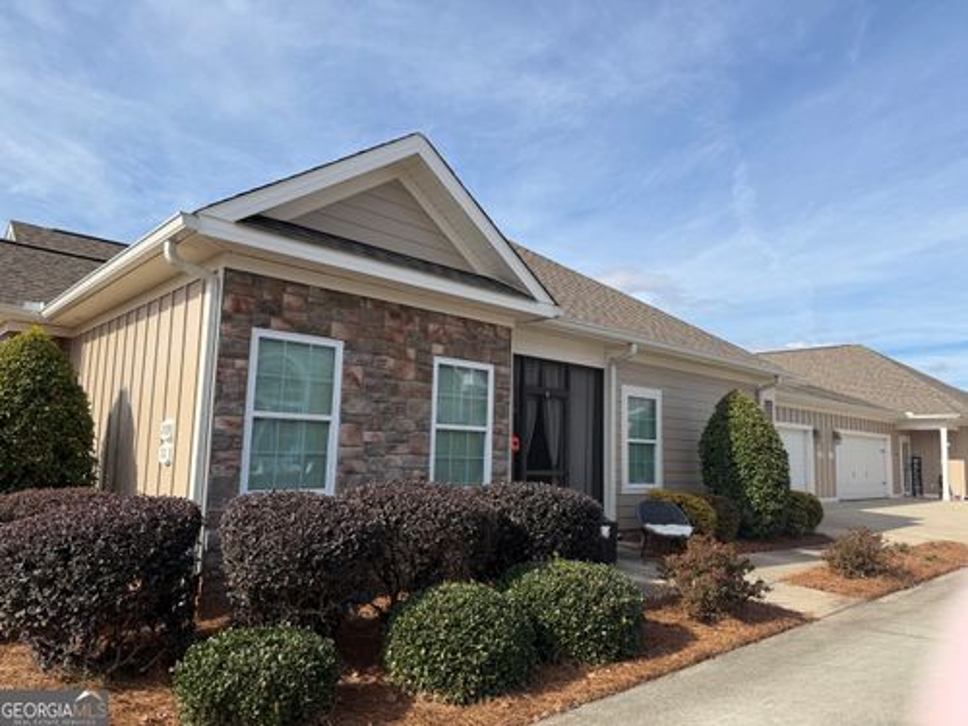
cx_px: 484
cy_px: 363
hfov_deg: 71.6
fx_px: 671
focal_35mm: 24
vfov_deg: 56.8
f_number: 1.78
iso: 80
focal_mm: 6.76
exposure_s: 1/4167
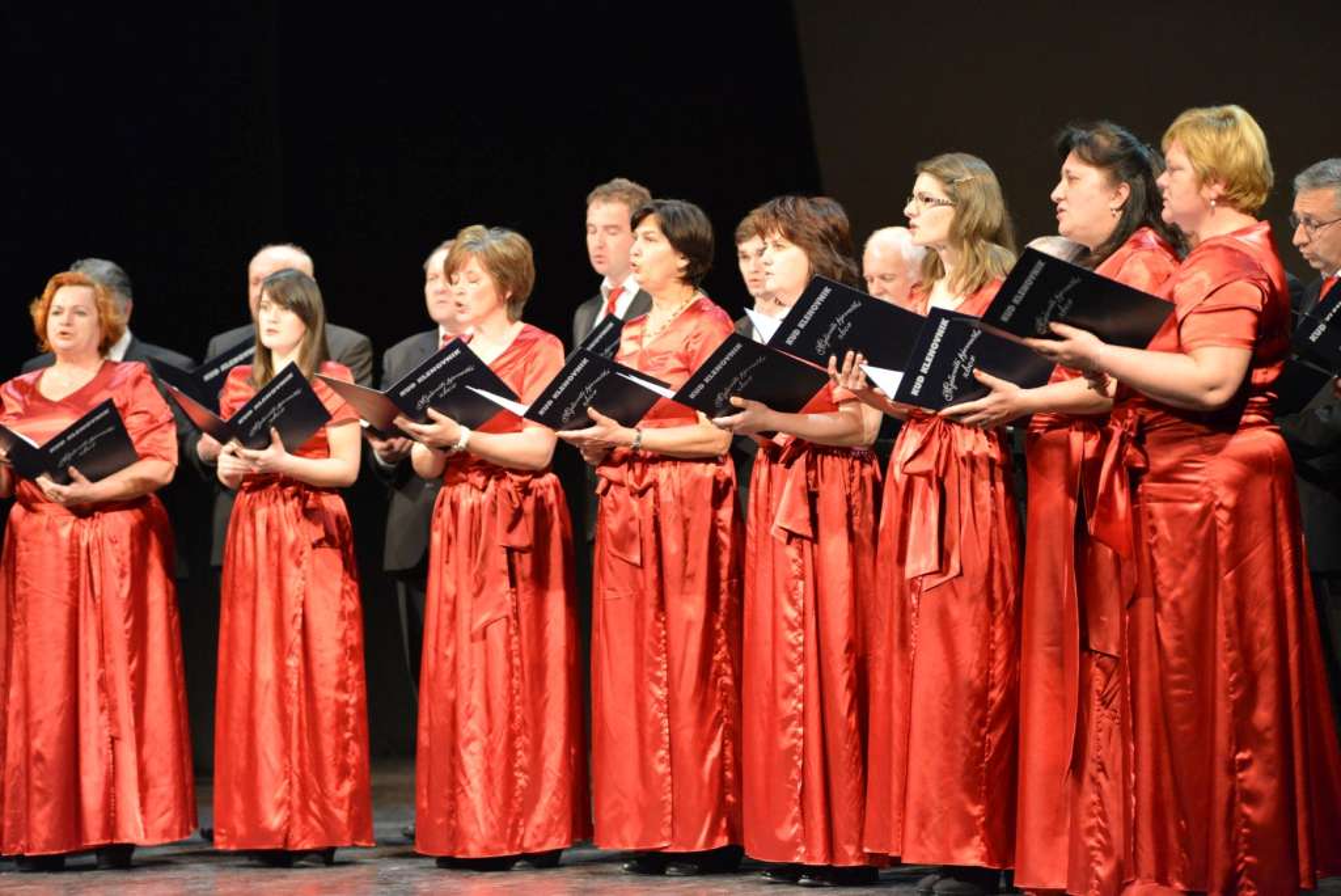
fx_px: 4174
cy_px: 448
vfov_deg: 12.2
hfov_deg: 18.3
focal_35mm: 112
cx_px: 670
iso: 4000
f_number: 2.8
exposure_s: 1/80
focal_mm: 112
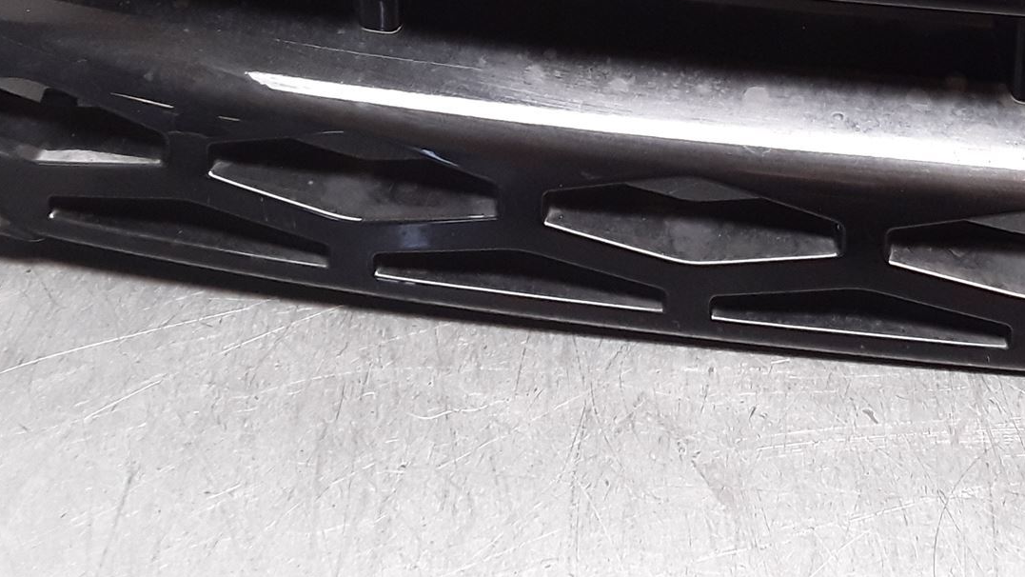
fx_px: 1576
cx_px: 694
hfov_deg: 35.6
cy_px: -107
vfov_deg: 19.6
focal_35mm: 58
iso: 100
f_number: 1.9
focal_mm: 2.91
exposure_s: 1/50
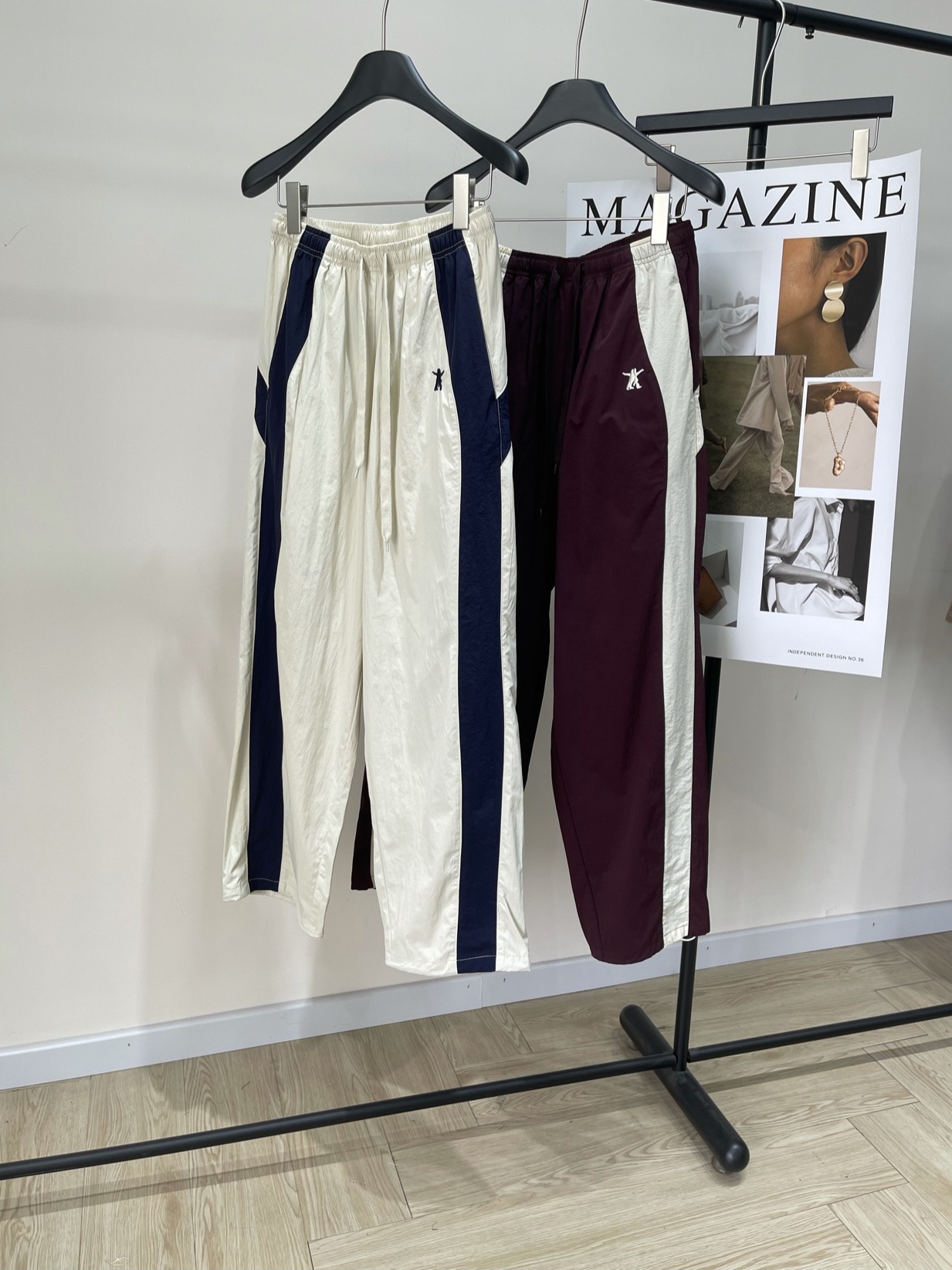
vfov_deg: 65.3
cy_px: 611
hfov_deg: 51.3
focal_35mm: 27
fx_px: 990
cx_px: 487
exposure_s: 1/150
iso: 32
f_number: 1.6
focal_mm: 5.1
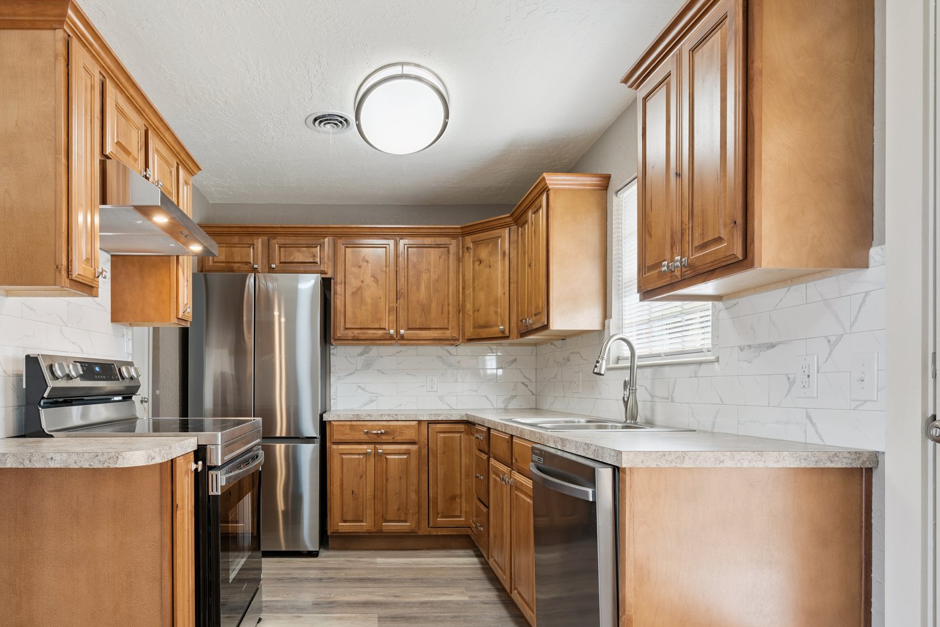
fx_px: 574
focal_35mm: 22
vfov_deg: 56.7
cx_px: 375
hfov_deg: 77.7
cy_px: 385
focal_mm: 16
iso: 200
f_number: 7.1
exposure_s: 1/15
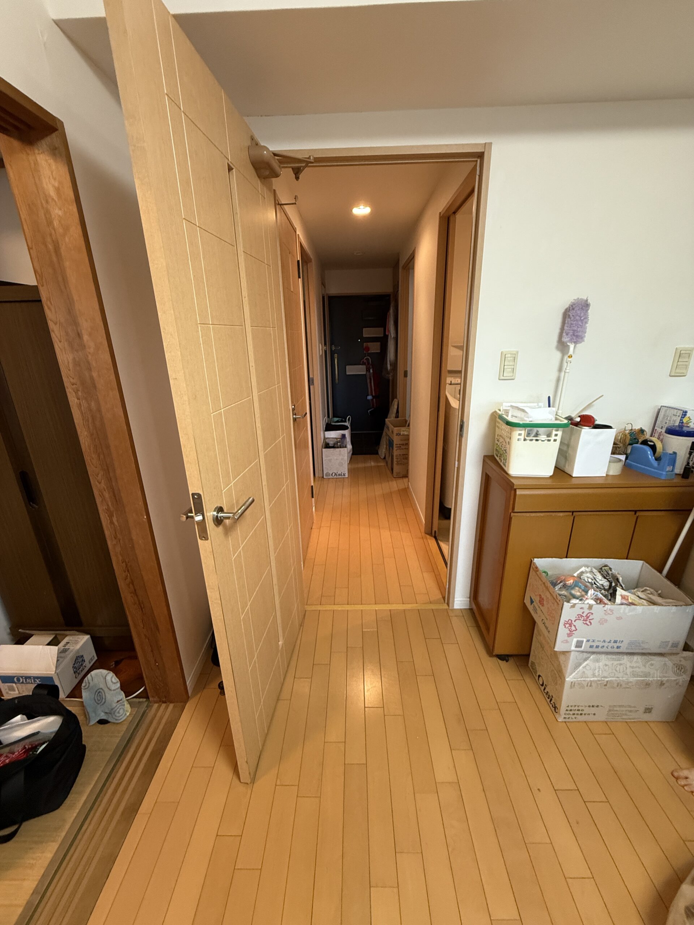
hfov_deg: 85.7
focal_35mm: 14
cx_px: 347
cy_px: 462
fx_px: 374
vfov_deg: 102.1
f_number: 2.2
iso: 250
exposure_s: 1/60
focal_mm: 2.22
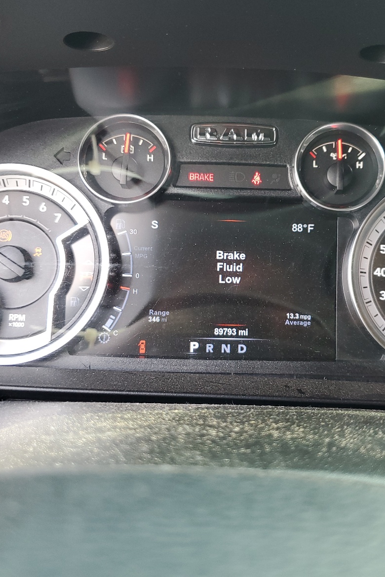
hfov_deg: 35.6
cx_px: 257
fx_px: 593
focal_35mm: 37
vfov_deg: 51.9
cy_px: 286
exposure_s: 1/120
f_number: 1.5
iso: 86
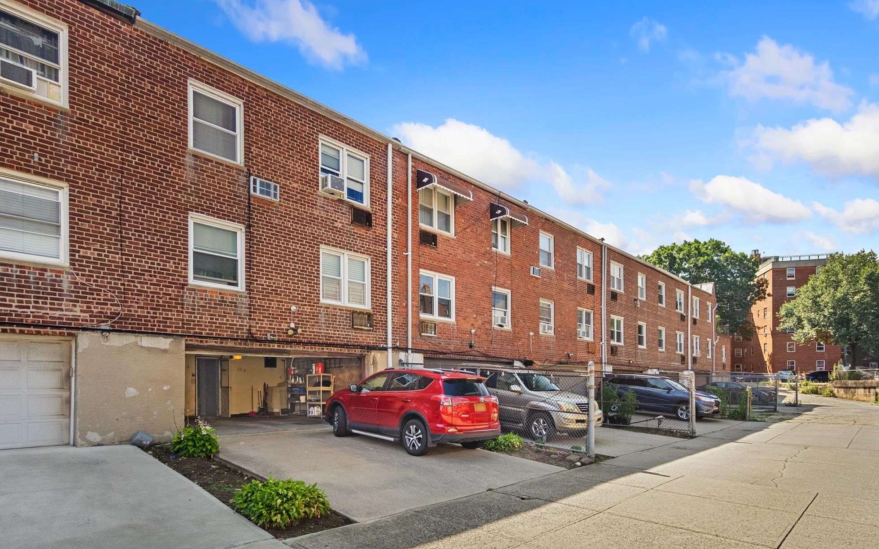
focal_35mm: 18
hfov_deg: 92.6
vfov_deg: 66.3
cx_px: 434
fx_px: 420
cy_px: 296
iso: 800
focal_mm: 11
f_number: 10
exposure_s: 1/250
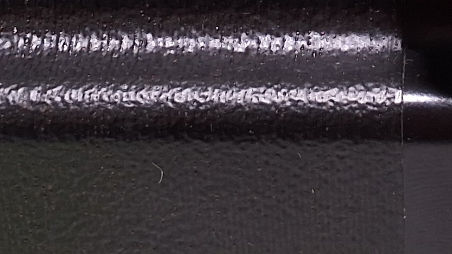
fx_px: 1726
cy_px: -106
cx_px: 498
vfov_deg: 8.3
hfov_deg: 14.6
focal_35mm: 144
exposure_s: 1/60
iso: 32
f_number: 1.9
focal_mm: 2.91
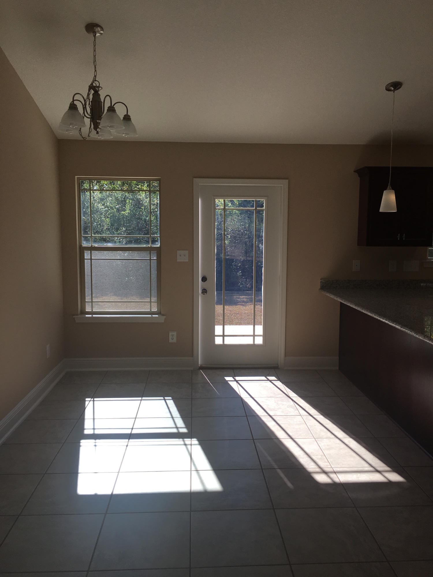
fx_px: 484
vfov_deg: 61.7
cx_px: 216
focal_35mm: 29
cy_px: 288
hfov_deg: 48.2
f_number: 2.2
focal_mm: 4.15
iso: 25
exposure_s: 1/506
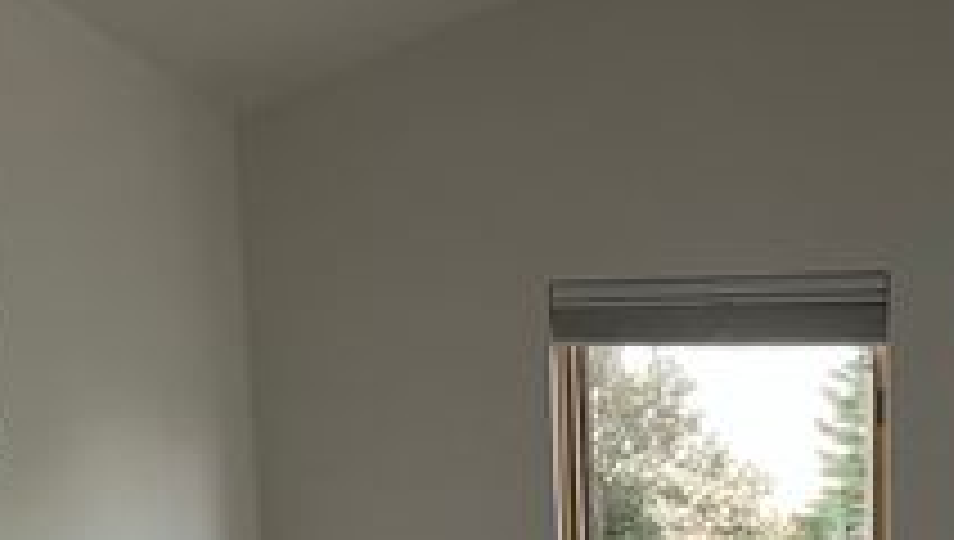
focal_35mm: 80
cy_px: 999
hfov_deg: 25.9
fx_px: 2027
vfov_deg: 13.5
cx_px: 788
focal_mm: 5.7
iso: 200
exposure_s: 1/60
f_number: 1.5
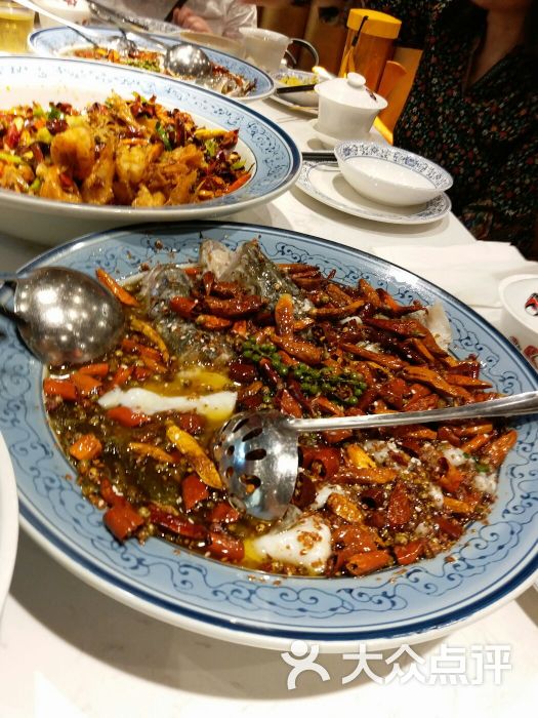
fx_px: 580
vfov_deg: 63.4
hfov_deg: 49.7
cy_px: 359
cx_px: 269
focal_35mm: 28
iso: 125
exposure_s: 1/33
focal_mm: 3.7
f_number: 1.9
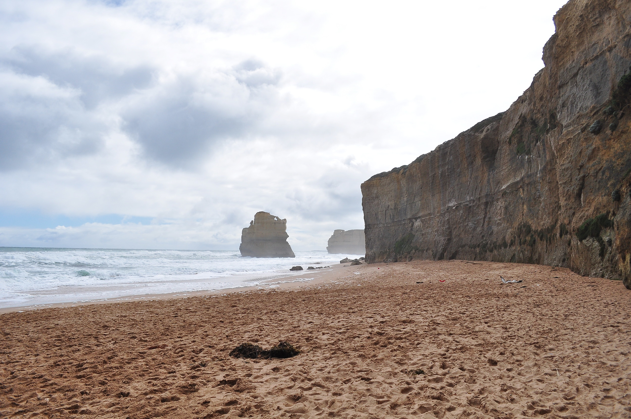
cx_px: 316
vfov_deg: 47.8
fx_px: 473
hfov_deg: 67.4
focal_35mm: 27
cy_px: 210
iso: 400
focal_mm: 18
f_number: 7.1
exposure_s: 1/3200
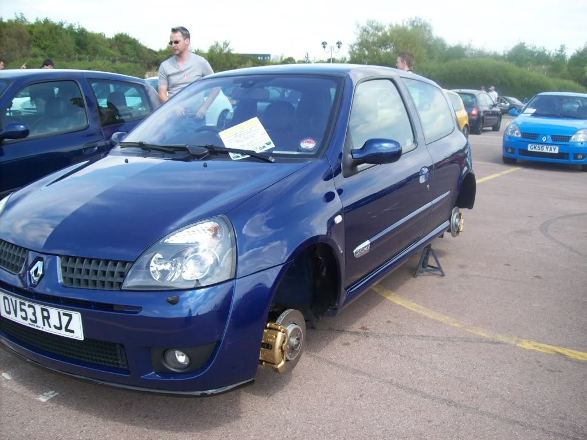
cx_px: 294
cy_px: 220
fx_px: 610
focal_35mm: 36
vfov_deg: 39.6
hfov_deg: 51.4
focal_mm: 6
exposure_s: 1/515
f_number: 2.7
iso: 80
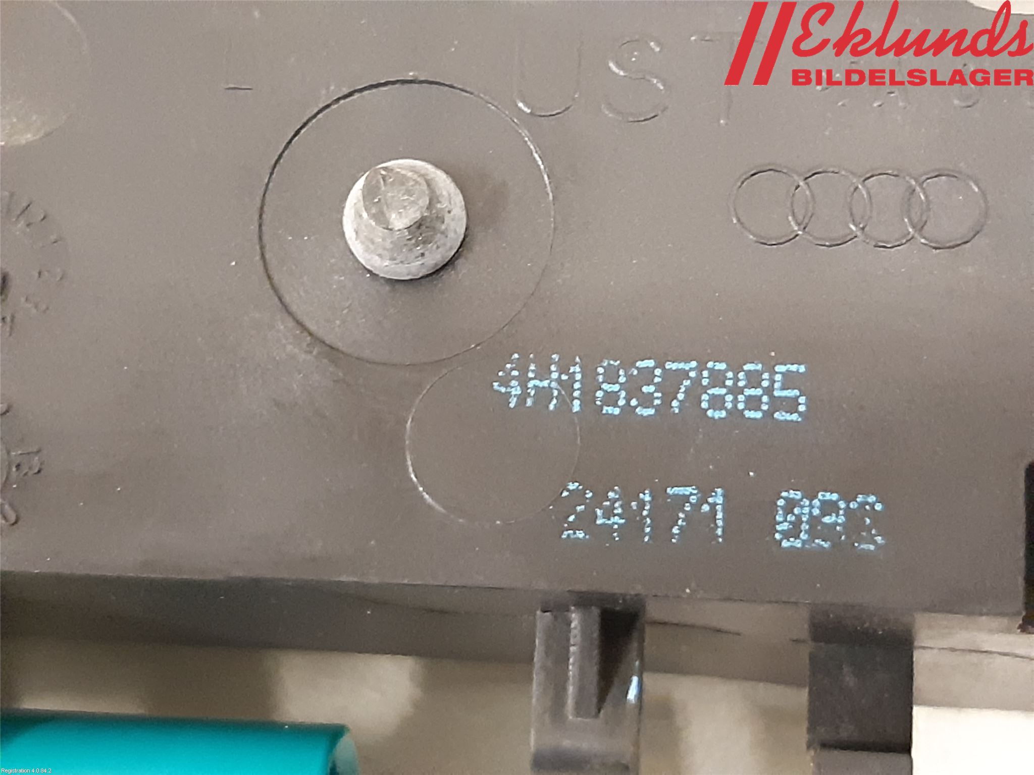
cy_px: 388
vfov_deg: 53.1
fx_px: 777
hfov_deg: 67.3
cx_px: 517
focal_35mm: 26
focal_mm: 3.93
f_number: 1.7
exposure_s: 1/20
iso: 640
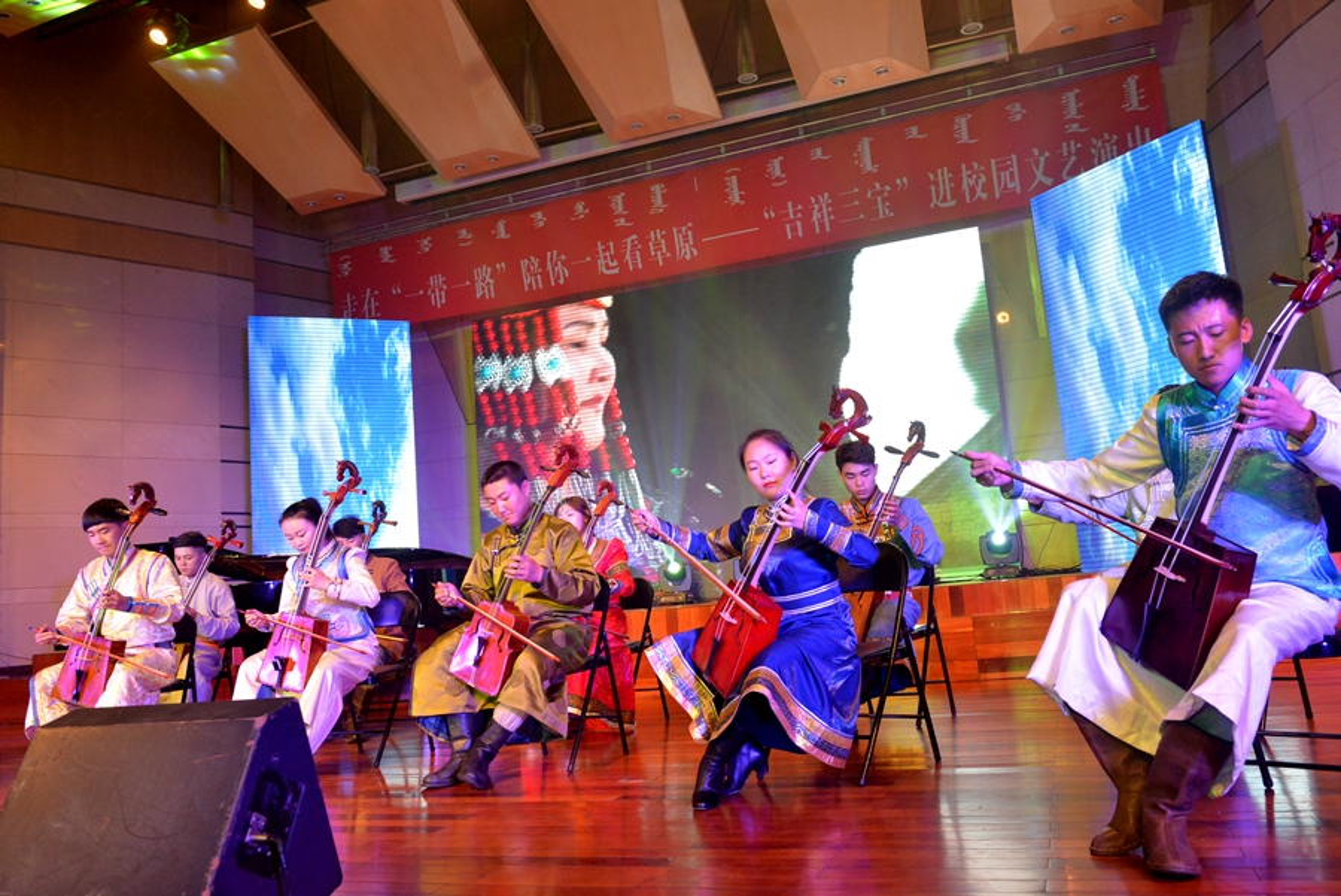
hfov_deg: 65.4
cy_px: 448
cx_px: 670
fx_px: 1043
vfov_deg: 46.4
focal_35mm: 28
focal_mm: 28
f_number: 7.1
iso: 4000
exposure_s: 1/200
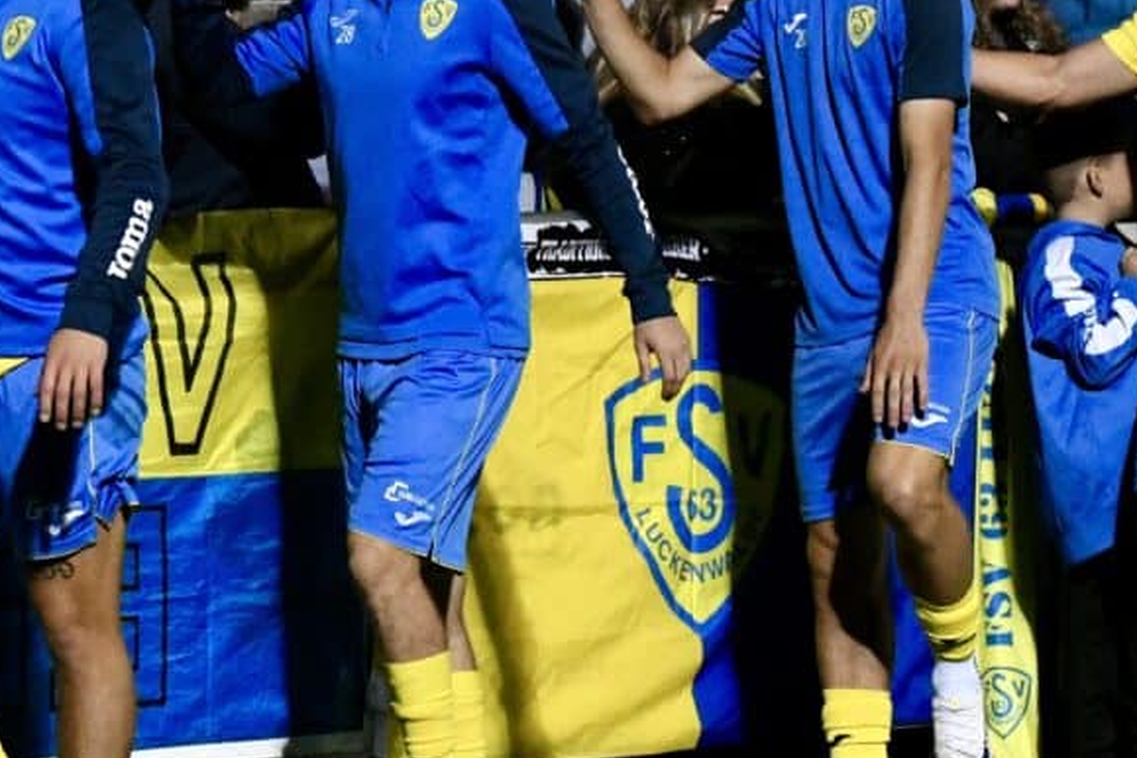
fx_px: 8716
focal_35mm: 276
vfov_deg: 5.0
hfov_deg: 7.4
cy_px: 160
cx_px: 112
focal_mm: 78
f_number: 2.8
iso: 8000
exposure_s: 1/1600
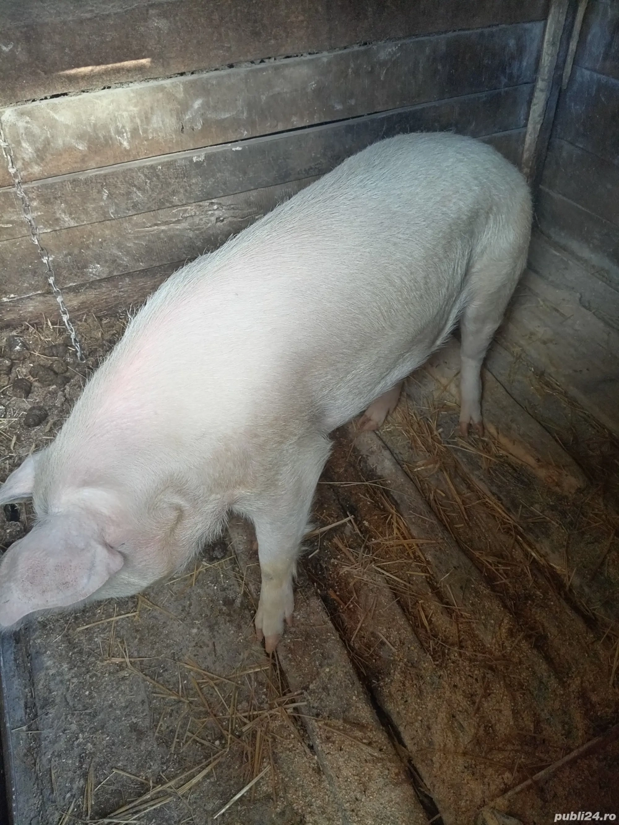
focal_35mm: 26
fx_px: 620
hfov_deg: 53.0
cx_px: 310
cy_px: 412
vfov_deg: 67.3
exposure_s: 1/33.3
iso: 128
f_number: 1.8
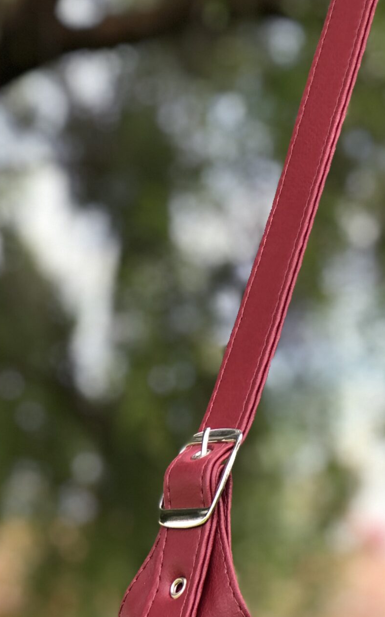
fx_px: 2049
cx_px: 421
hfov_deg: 10.6
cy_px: 588
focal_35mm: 122
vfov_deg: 16.8
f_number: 2.8
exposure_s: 1/120
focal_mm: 6.6
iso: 25
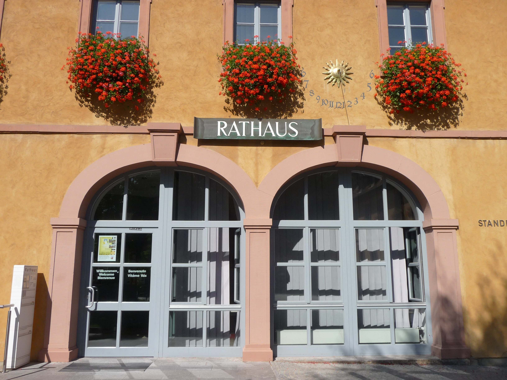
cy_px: 190
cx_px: 254
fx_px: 439
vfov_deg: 46.8
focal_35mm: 30
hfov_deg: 60.0
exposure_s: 1/250
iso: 100
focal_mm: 5
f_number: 8
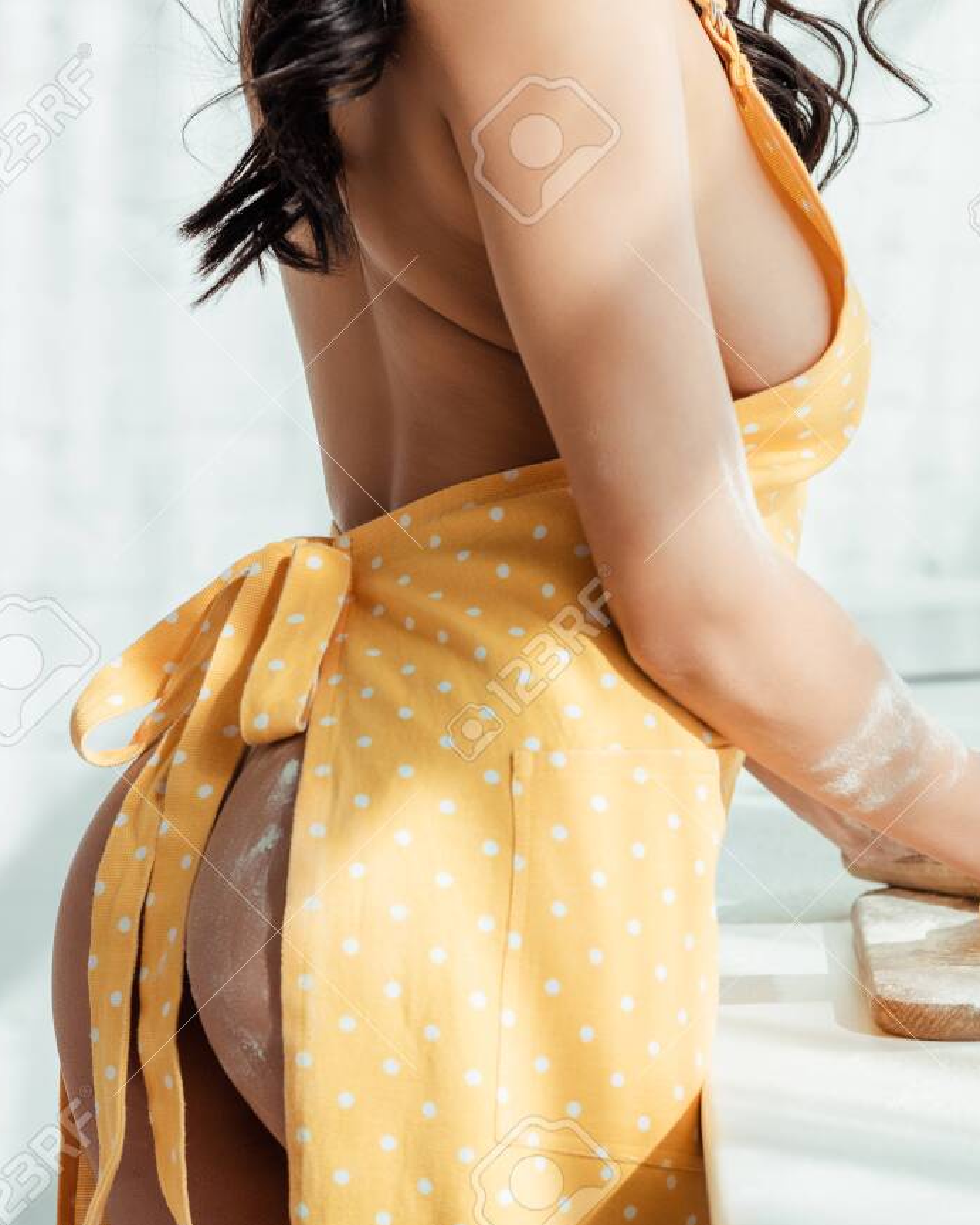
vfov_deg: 16.0
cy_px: 613
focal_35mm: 120
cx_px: 794
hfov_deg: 12.8
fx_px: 4351
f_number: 4.5
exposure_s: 1/320
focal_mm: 85
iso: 200
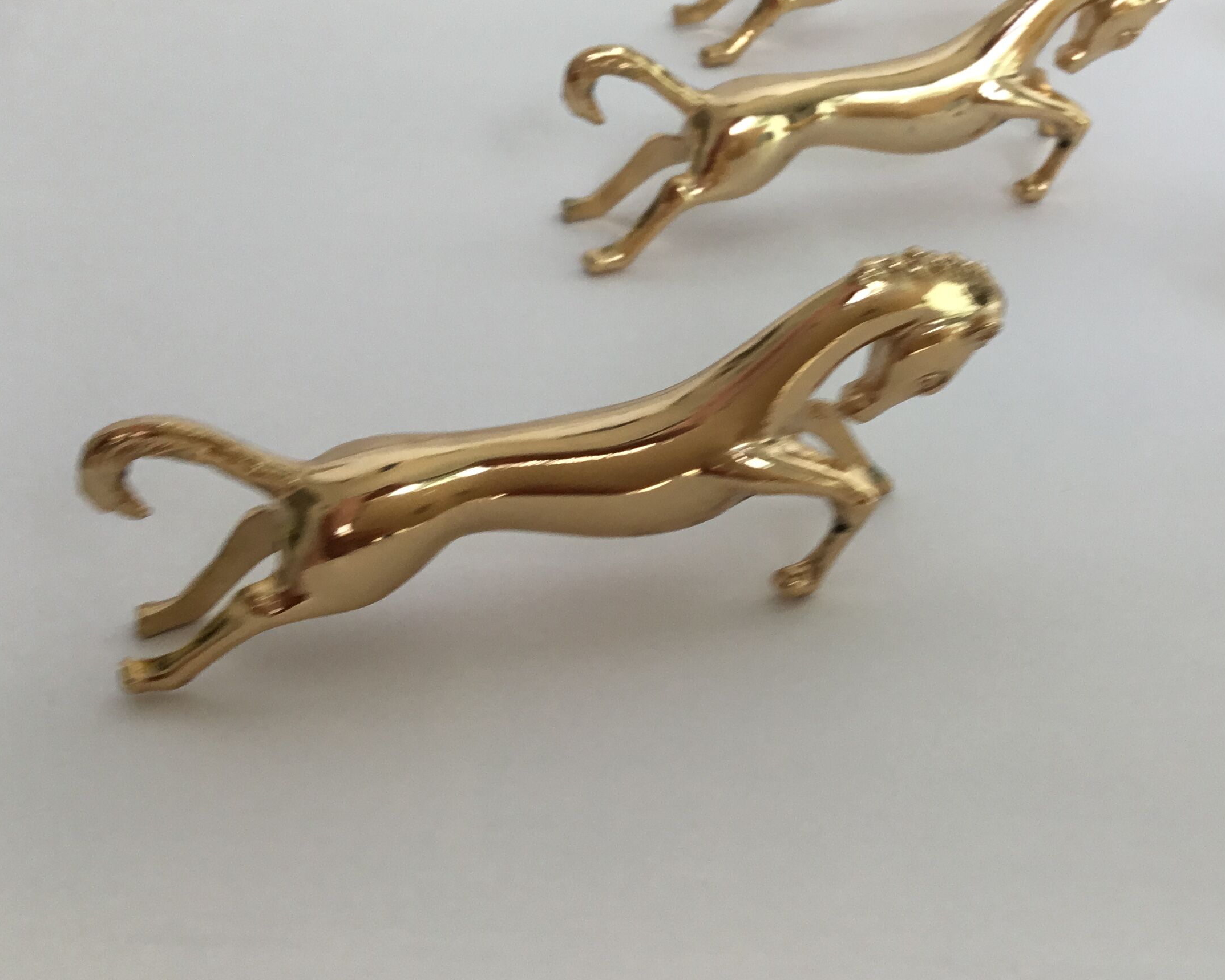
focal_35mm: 46
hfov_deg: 39.9
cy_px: 440
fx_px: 1668
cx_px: 802
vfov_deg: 32.7
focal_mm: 3.3
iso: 40
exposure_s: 1/100
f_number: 2.4
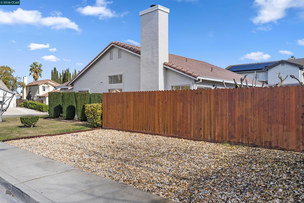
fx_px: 228
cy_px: 102
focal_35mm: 27
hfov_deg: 67.4
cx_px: 152
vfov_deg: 47.9
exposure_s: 1/320
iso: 125
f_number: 6.3
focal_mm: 27
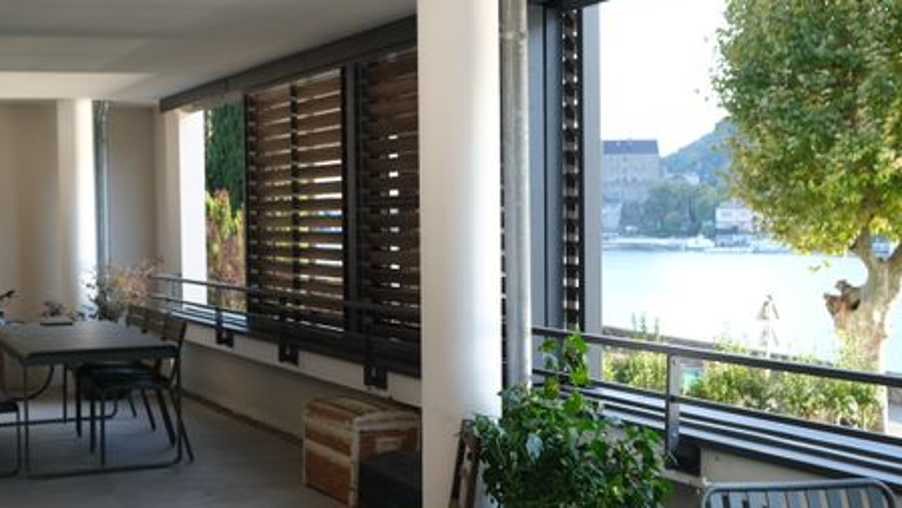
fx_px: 1172
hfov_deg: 42.1
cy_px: 287
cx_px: 418
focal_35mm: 49
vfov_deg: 24.4
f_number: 3.6
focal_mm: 23
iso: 160
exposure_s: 1/120
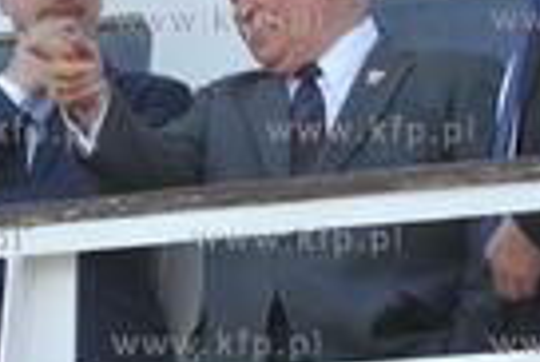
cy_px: 183
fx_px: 3303
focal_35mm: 220
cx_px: 131
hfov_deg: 9.3
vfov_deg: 6.3
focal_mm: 75
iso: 400
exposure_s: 1/200
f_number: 8
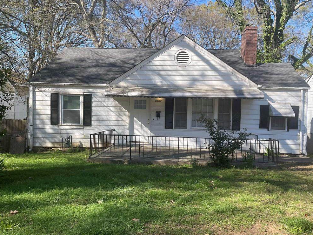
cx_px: 161
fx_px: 244
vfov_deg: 51.4
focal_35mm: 27
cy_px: 116
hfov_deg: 65.3
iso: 32
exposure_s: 1/1098
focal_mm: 5.1
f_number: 1.6
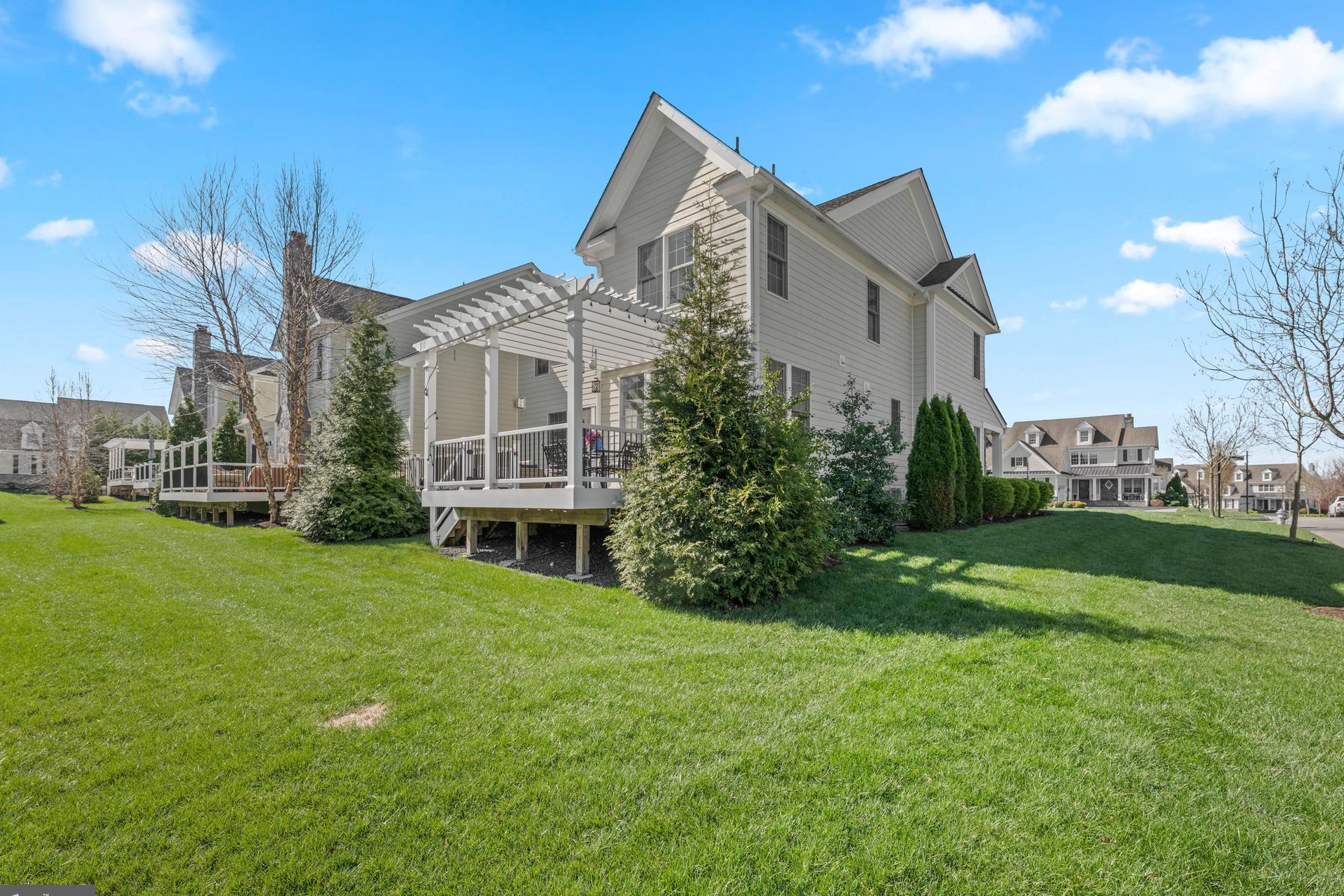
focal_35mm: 15
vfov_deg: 77.3
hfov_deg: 100.4
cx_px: 660
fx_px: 560
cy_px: 456
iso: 400
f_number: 6.3
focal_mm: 14
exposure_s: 1/320
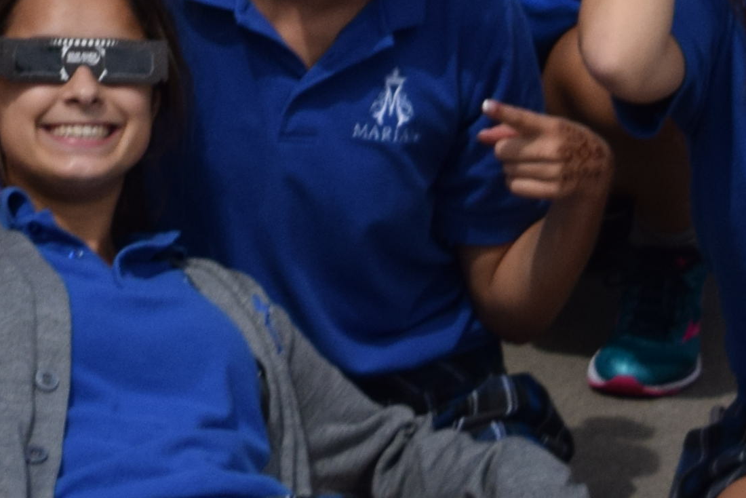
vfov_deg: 5.9
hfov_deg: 9.0
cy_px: -208
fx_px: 4746
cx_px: 102
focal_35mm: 229
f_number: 4.2
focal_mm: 28
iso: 450
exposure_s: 1/60
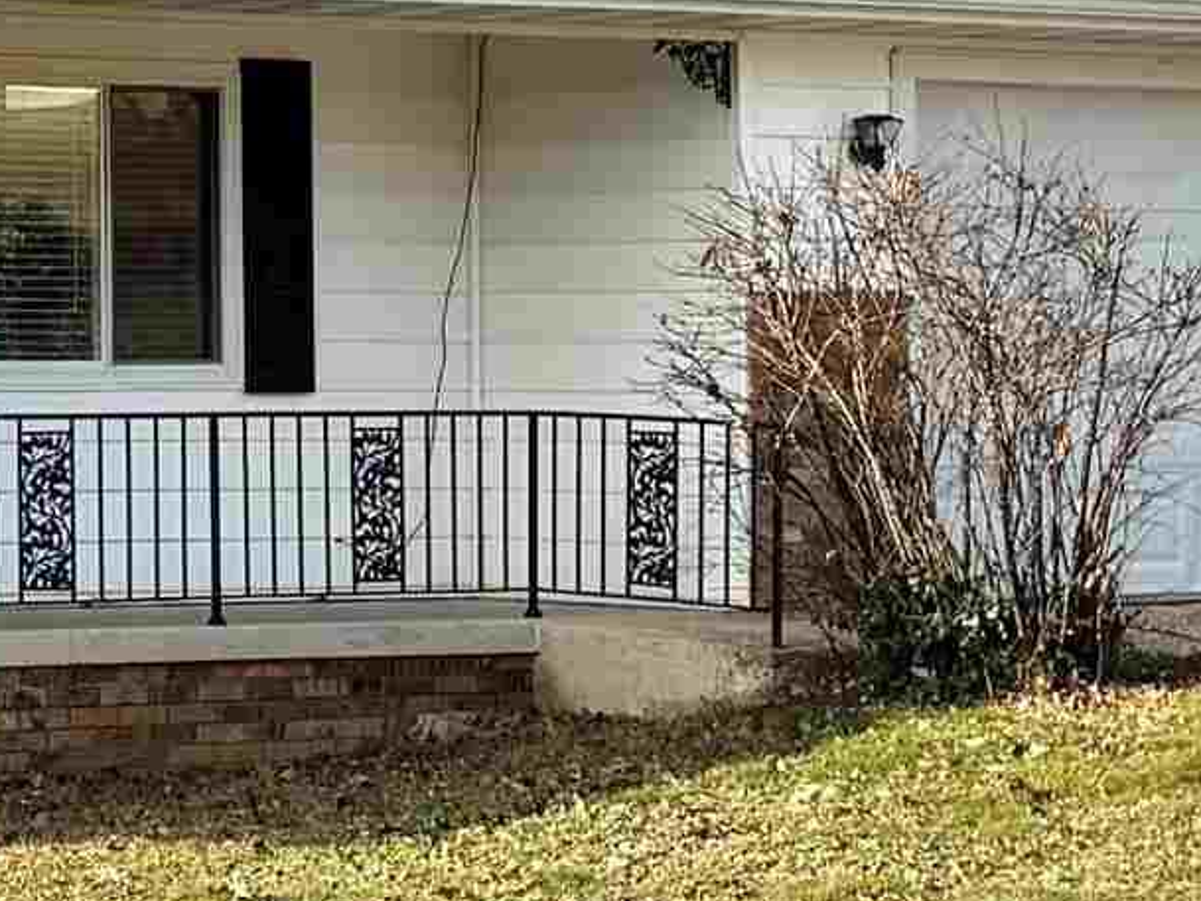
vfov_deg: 12.2
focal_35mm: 121
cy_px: 77
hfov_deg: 14.5
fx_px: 4199
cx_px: -878
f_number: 1.78
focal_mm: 6.76
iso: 80
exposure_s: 1/1678
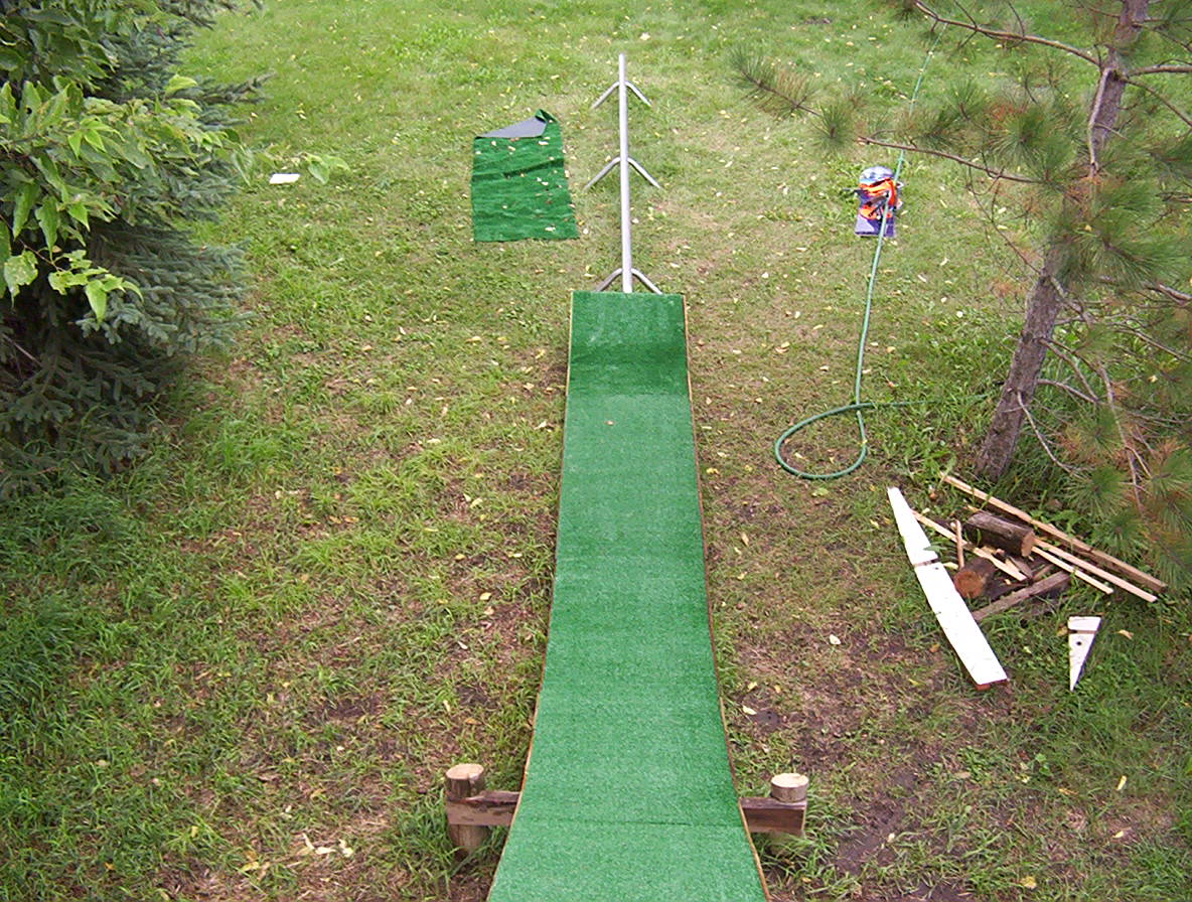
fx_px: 1347
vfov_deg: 37.0
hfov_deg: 47.7
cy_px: 451
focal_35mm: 39
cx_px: 596
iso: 140
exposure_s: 1/74.7
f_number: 3.84
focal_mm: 5.26
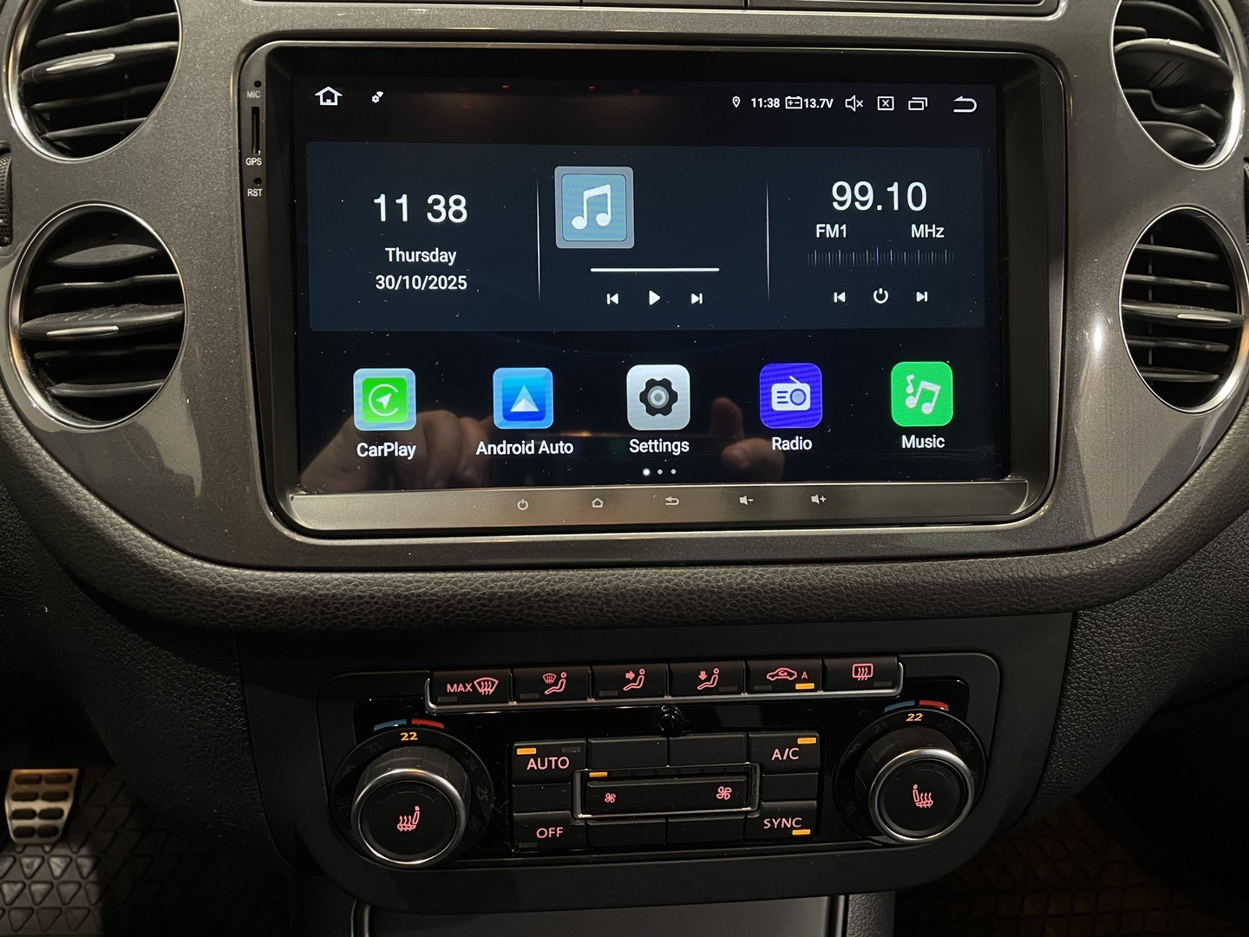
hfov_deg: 67.3
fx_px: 938
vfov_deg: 53.1
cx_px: 624
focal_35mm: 26
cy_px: 468
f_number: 1.6
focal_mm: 4.2
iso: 125
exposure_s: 1/50
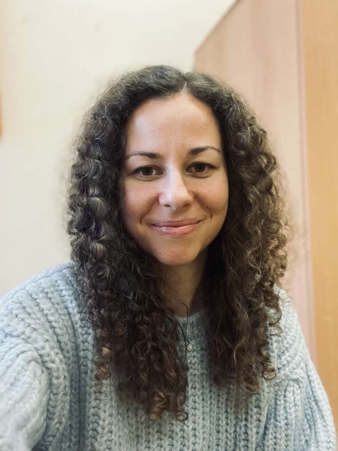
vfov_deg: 60.0
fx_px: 390
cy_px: 226
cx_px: 169
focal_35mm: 30
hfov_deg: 46.8
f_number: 2.2
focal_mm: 2.71
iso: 400
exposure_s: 1/33
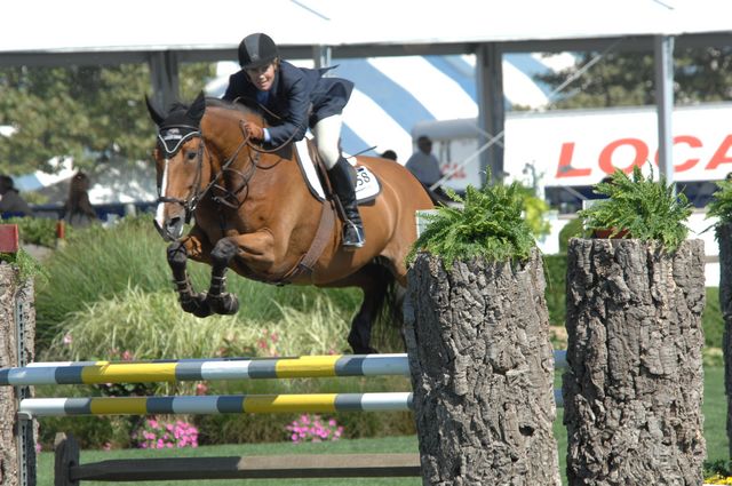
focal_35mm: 465
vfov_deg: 2.9
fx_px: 9443
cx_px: 366
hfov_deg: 4.4
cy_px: 243
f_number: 9
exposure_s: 1/320
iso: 200
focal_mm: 310
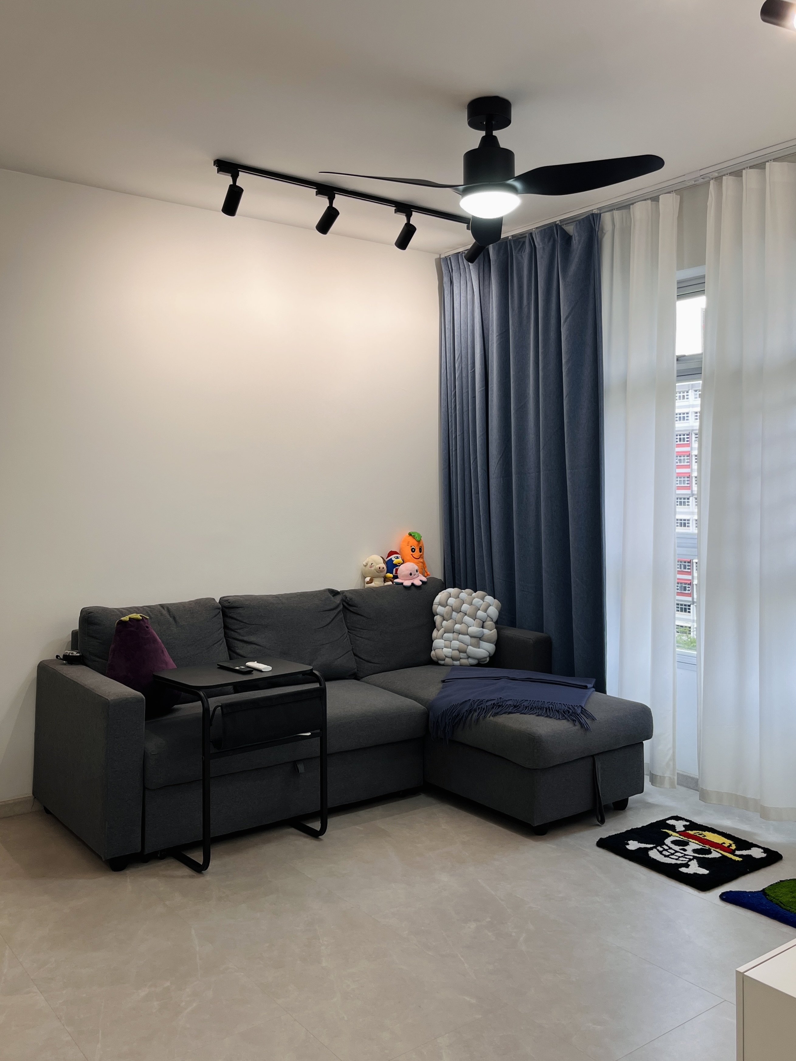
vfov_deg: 67.3
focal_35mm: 26
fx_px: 797
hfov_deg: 53.1
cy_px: 530
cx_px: 398
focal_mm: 5.1
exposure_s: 1/100
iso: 40
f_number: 1.6
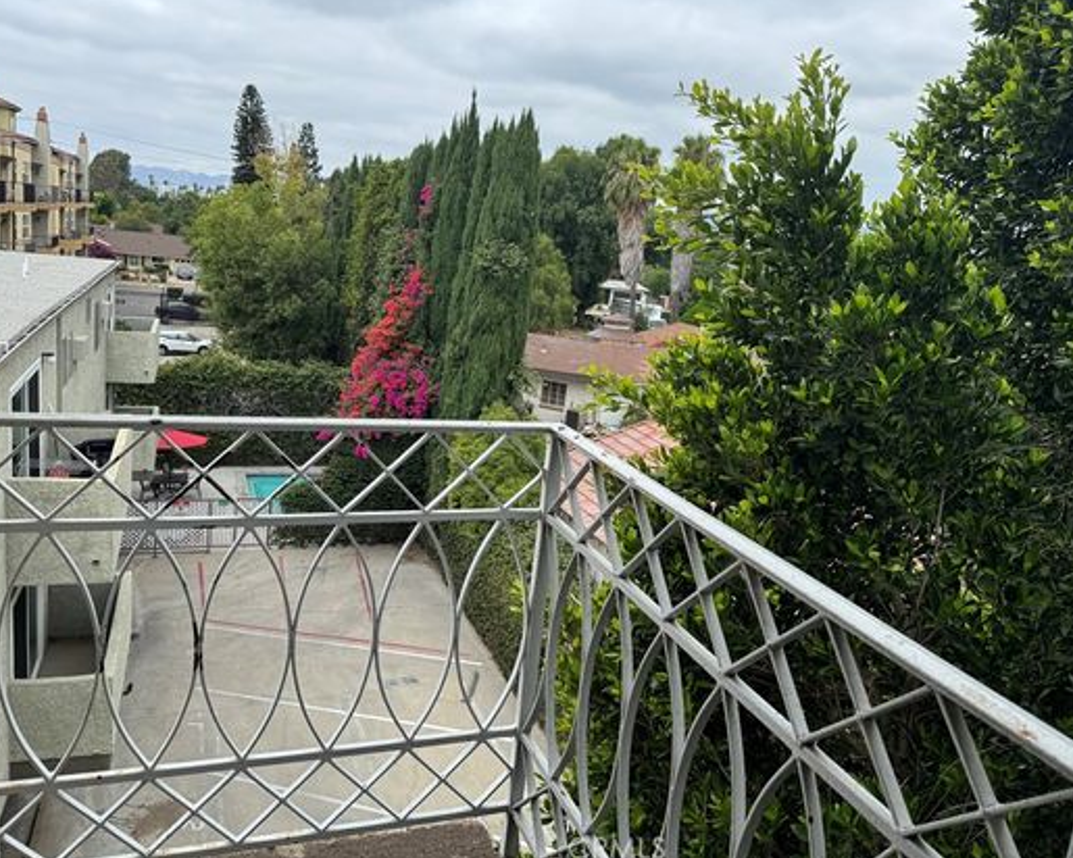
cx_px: 525
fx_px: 857
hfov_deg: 64.1
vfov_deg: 53.1
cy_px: 403
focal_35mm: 27
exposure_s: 1/2252
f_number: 1.78
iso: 80
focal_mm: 6.76
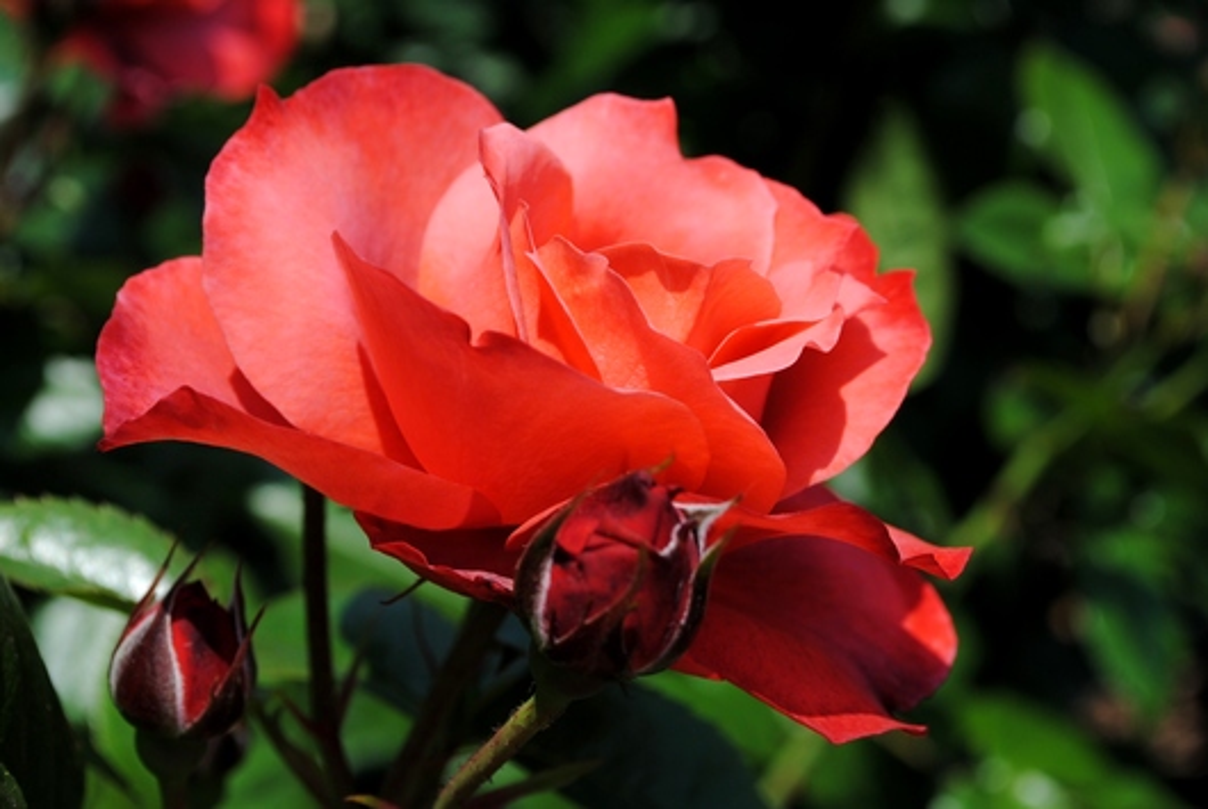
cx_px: 604
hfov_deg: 29.2
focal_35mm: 69
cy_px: 404
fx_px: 2319
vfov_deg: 19.8
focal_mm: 46
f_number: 7.1
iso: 100
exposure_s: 1/320
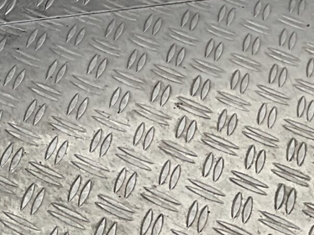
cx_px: -152
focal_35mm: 124
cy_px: -195
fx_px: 1125
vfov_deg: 11.1
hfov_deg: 14.8
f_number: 1.8
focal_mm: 3
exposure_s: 1/120
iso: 25
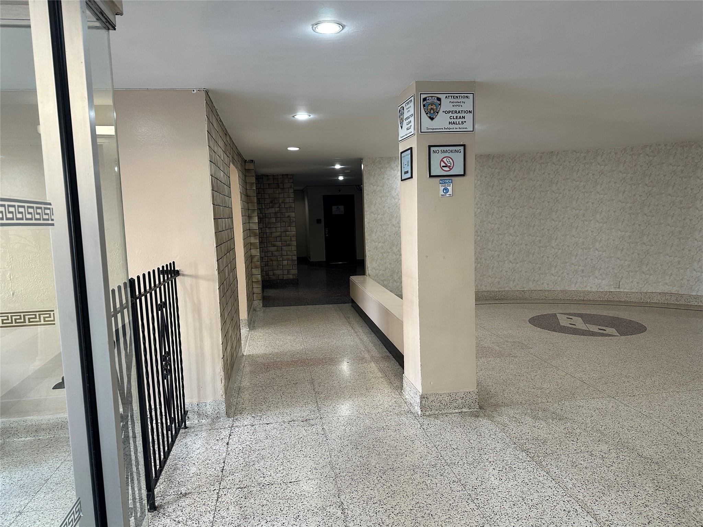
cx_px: 352
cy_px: 264
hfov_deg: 71.6
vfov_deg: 56.8
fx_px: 487
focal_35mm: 24
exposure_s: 1/60
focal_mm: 6.86
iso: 200
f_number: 1.78
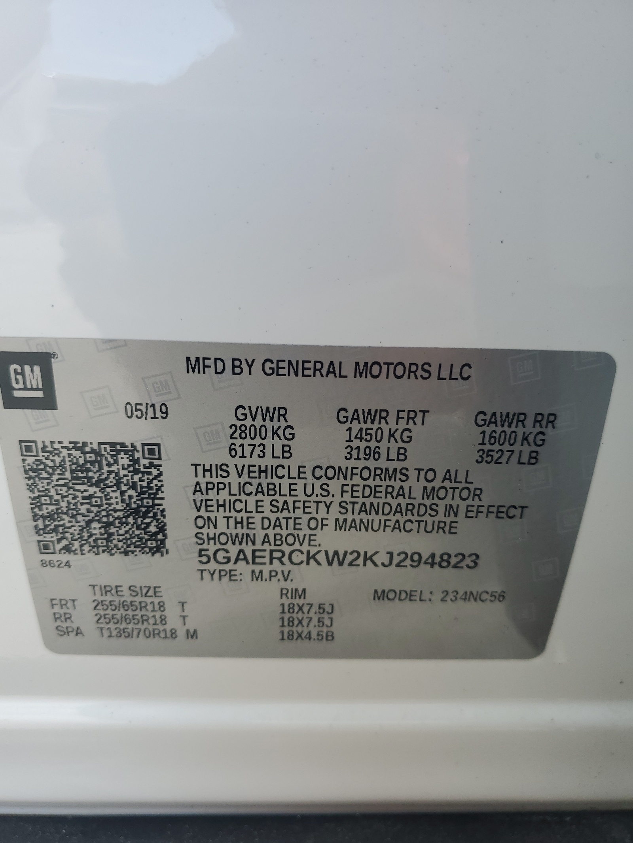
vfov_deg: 67.3
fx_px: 634
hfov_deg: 53.1
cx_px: 316
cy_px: 422
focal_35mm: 26
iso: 50
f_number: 1.5
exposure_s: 1/370
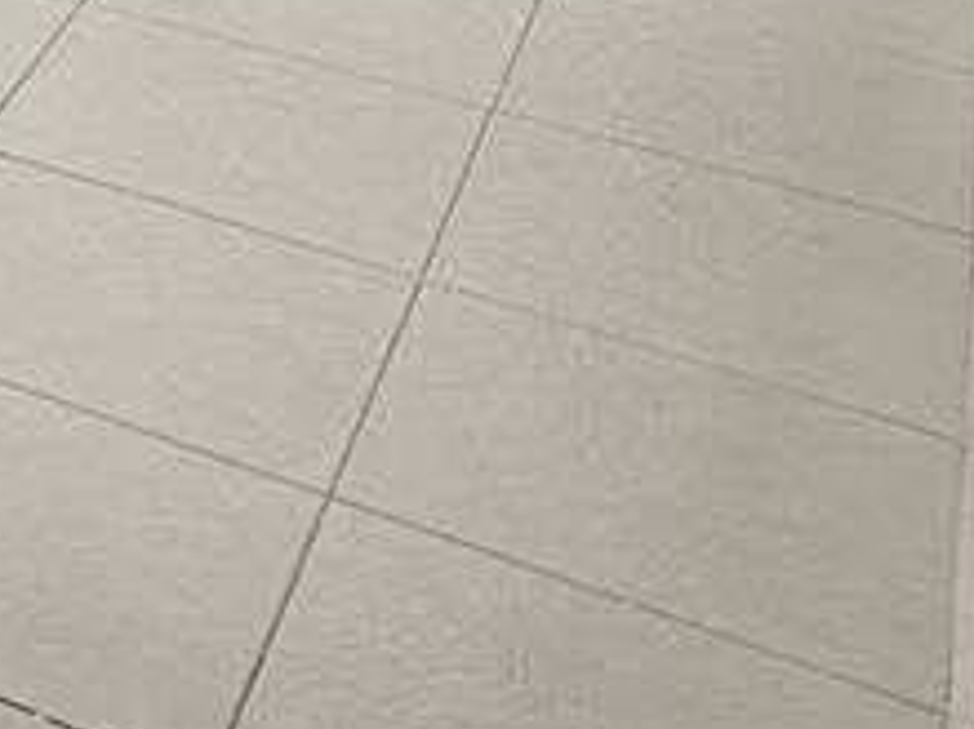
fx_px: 2587
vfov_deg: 15.3
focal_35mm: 92
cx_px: -1103
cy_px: -222
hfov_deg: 15.7
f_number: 2.2
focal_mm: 2.22
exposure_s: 1/184
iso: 64
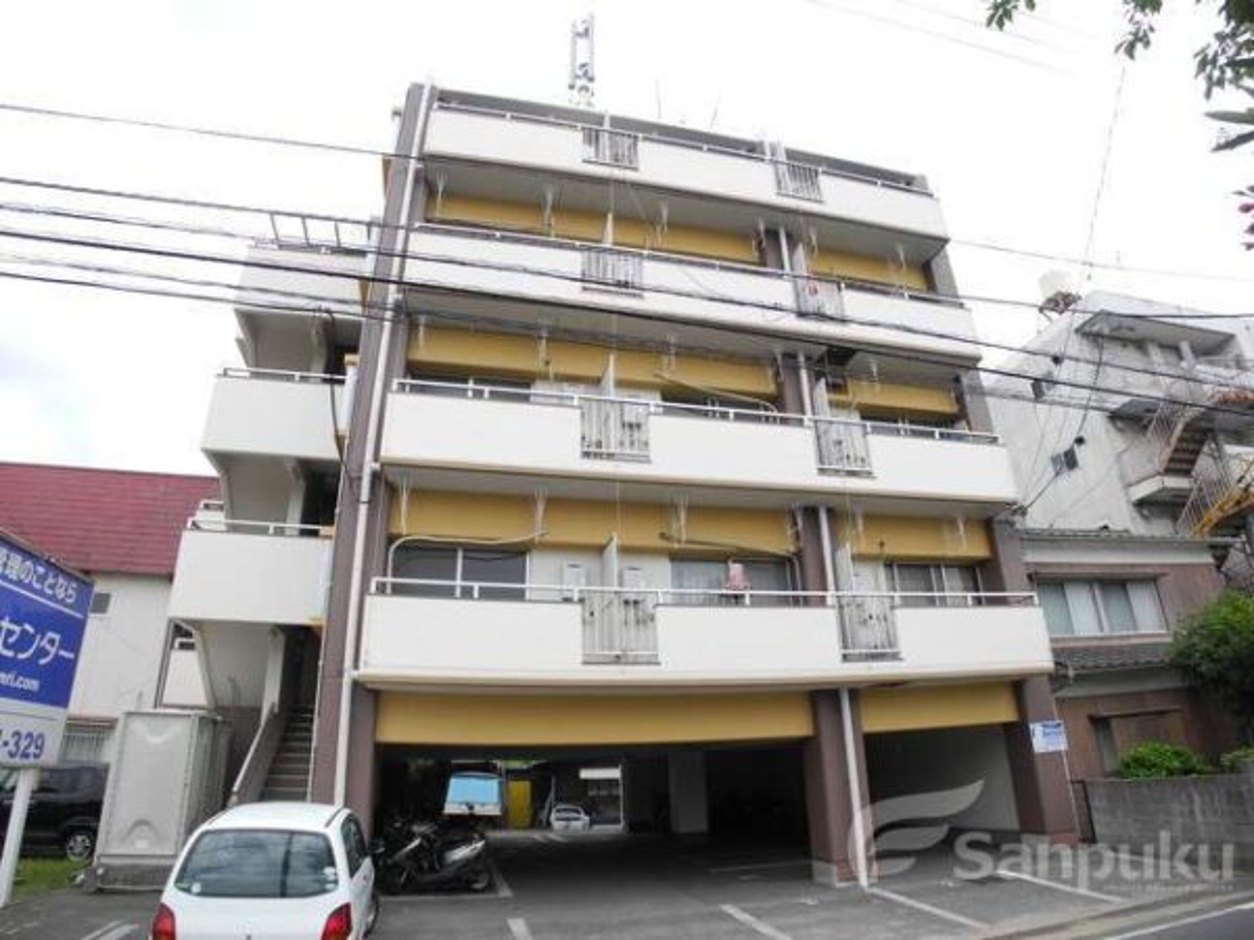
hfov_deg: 63.4
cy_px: 470
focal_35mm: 28
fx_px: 1014
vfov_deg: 49.7
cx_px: 627
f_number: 2.8
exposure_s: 1/500
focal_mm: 6
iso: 100
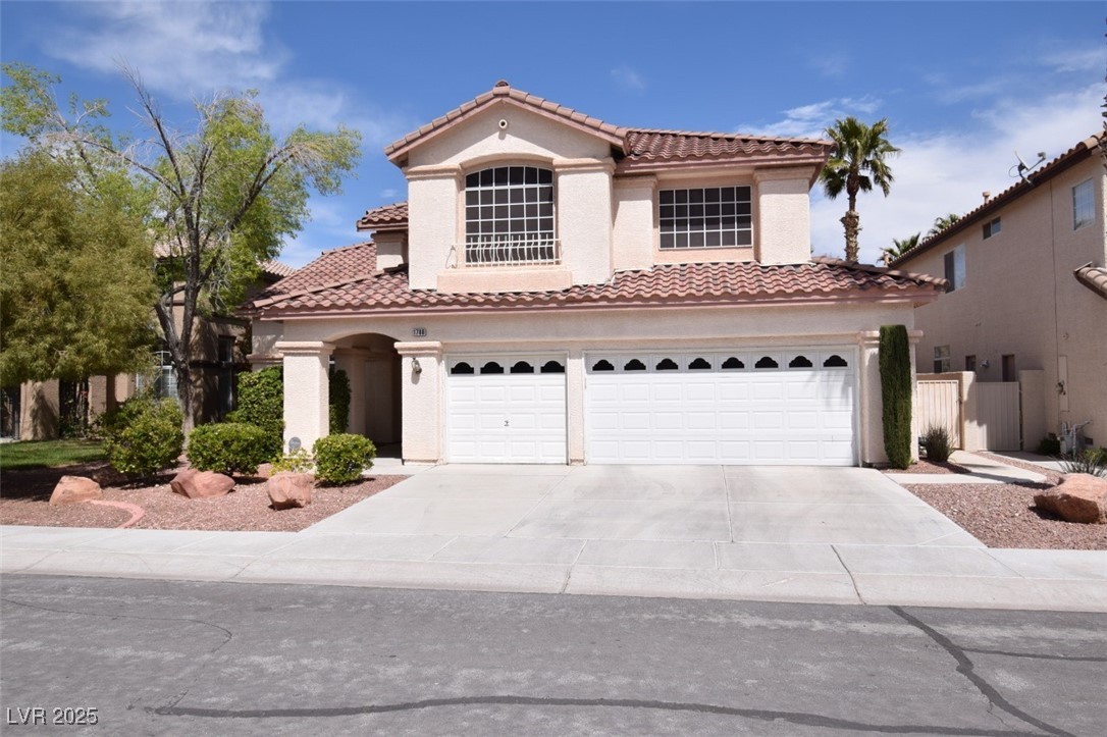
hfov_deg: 73.8
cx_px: 554
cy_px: 368
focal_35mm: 24
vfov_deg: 53.1
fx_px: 738
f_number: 16
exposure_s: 1/100
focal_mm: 16
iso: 100
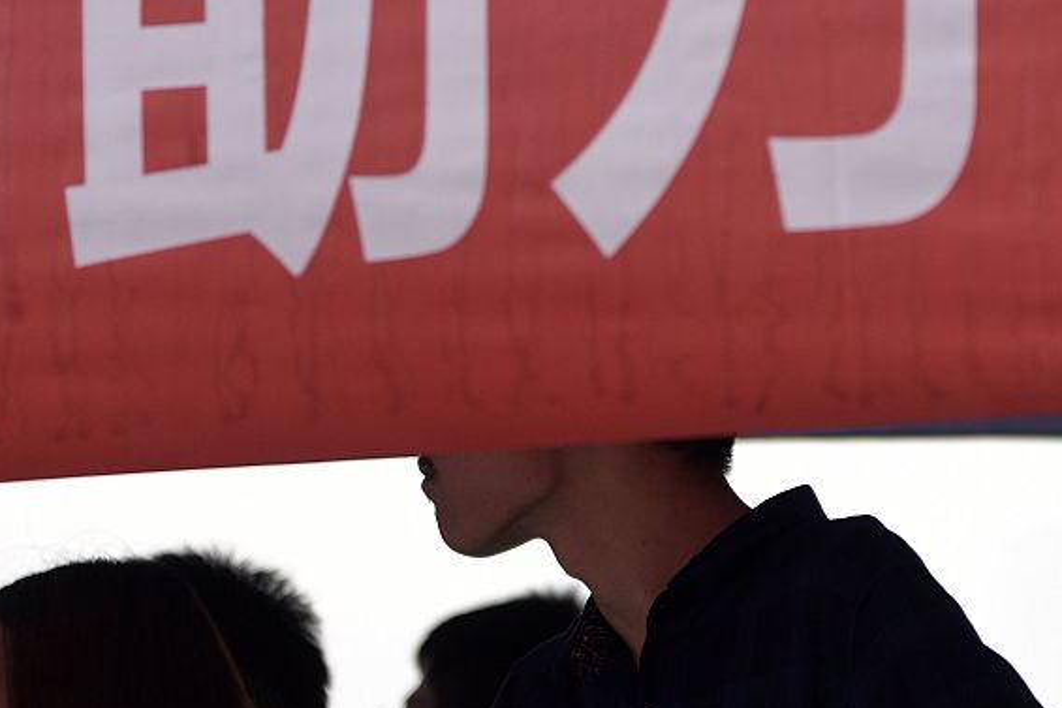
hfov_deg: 9.2
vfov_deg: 6.2
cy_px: 327
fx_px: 6580
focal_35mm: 223
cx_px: 991
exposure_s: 1/250
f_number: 2.8
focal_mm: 105
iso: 400
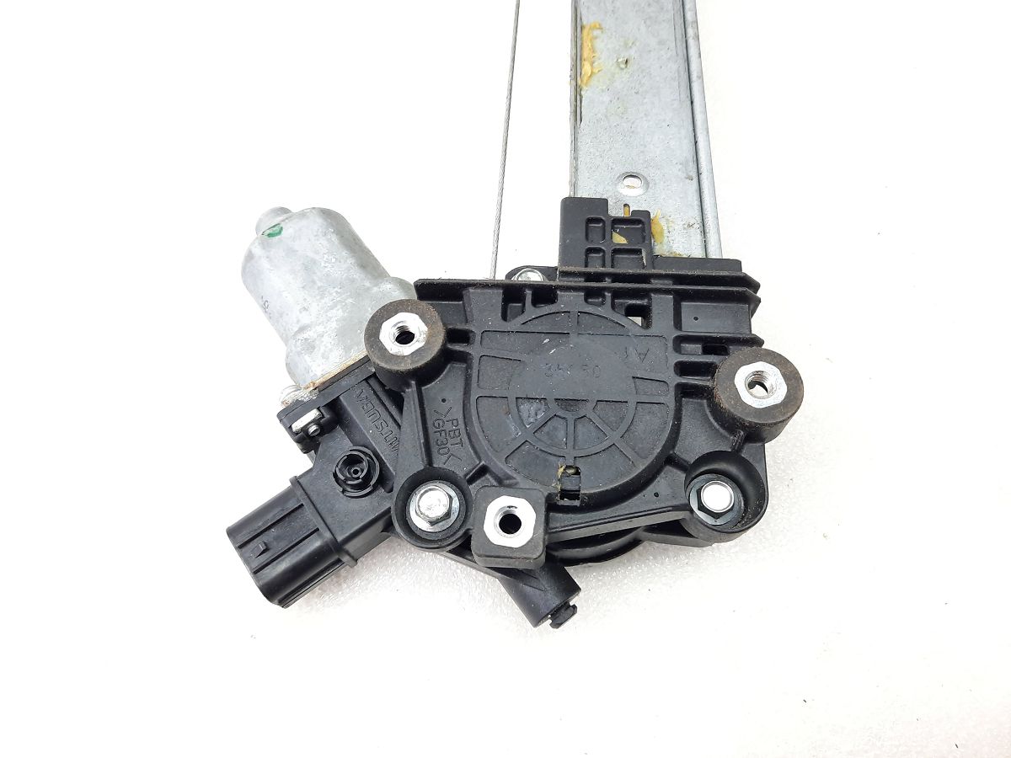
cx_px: 506
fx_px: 730
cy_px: 379
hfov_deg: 69.4
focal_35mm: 25
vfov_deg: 54.9
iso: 160
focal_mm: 4.6
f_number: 2
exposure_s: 1/50
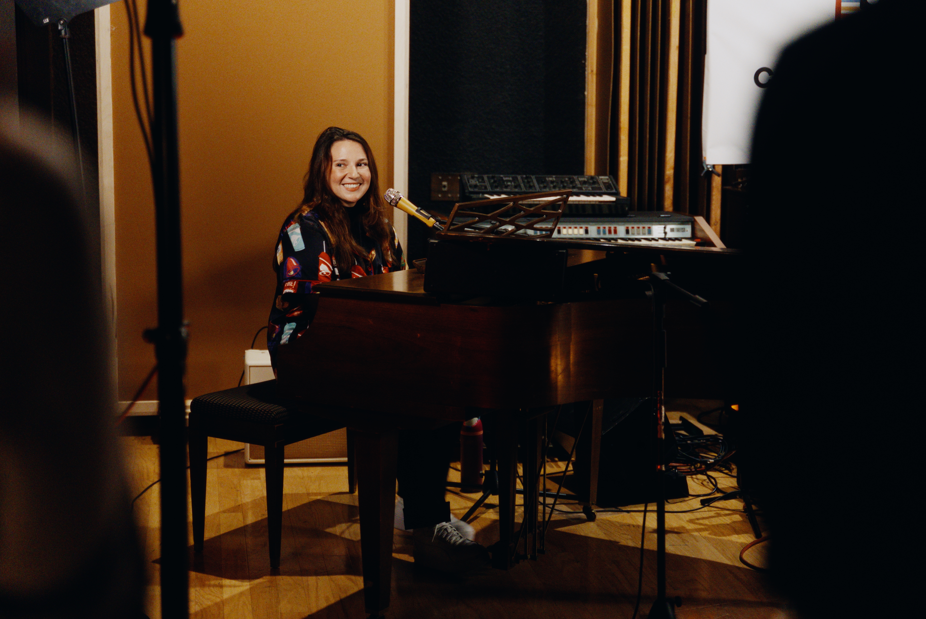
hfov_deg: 33.9
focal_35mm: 59
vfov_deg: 23.0
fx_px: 1518
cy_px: 310
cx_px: 463
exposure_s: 1/50
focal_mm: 59
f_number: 2.8
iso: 5000
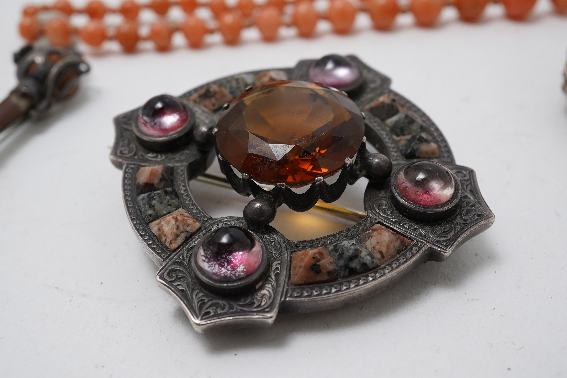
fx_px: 709
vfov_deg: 29.9
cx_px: 284
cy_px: 189
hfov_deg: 43.6
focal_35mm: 45
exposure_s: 1/125
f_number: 20
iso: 400
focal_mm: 30
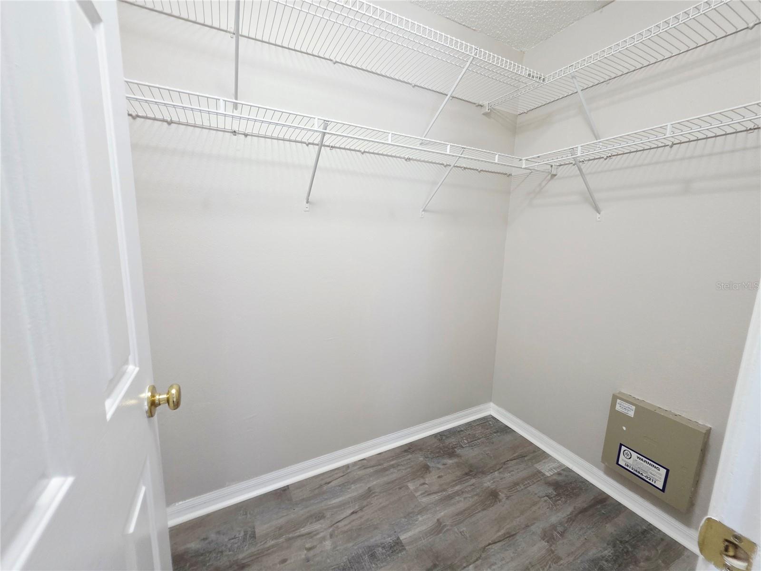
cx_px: 380
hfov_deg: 106.2
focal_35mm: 13
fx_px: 286
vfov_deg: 89.9
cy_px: 286
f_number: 1.9
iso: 400
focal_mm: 2.2
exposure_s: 1/60
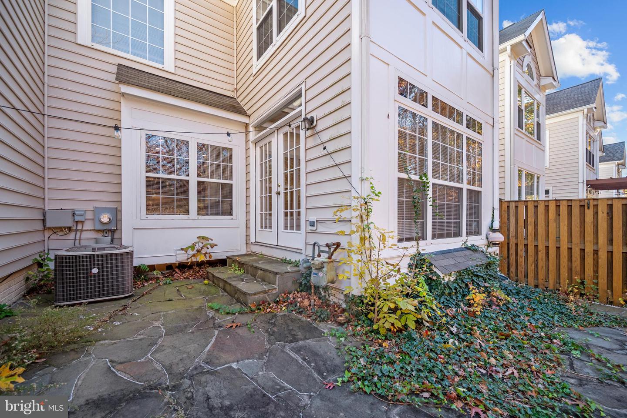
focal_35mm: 14
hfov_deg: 104.2
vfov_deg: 81.2
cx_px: 314
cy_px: 209
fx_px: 244
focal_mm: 14
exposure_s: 1/200
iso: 100
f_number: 5
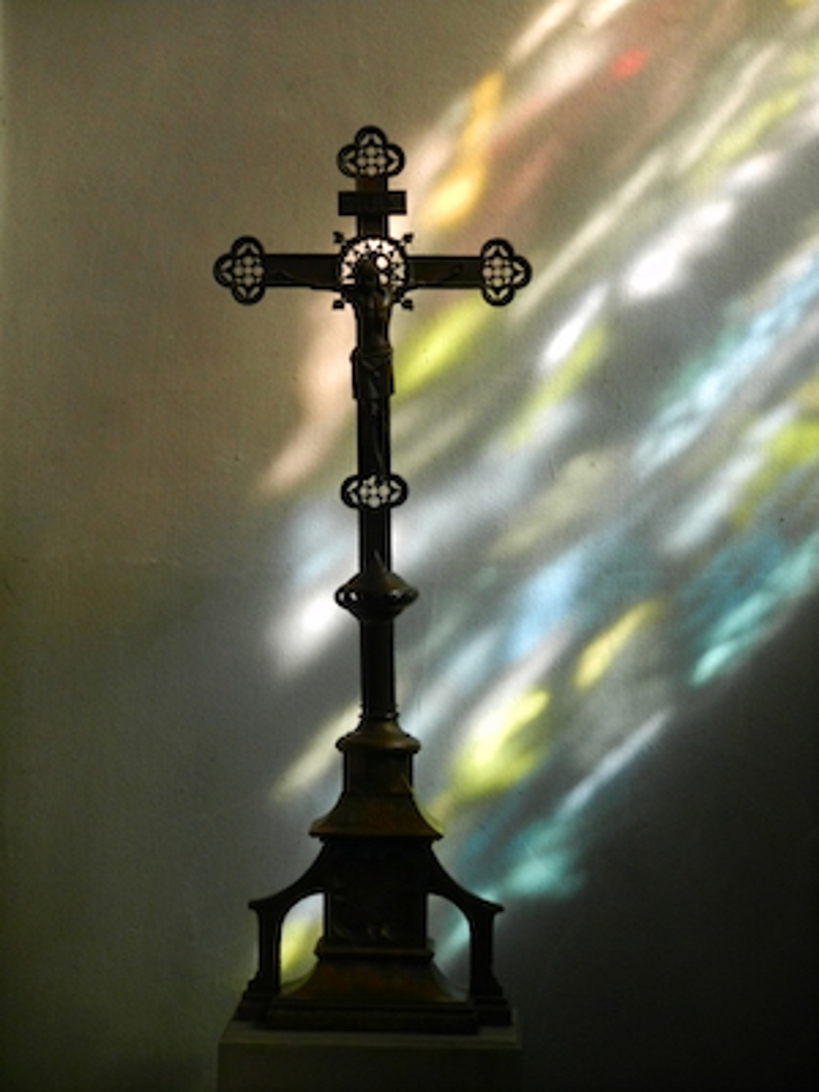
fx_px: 5205
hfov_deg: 9.0
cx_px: 410
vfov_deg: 12.0
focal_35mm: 165
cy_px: 546
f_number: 5.3
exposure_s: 1/25
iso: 200
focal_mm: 29.7
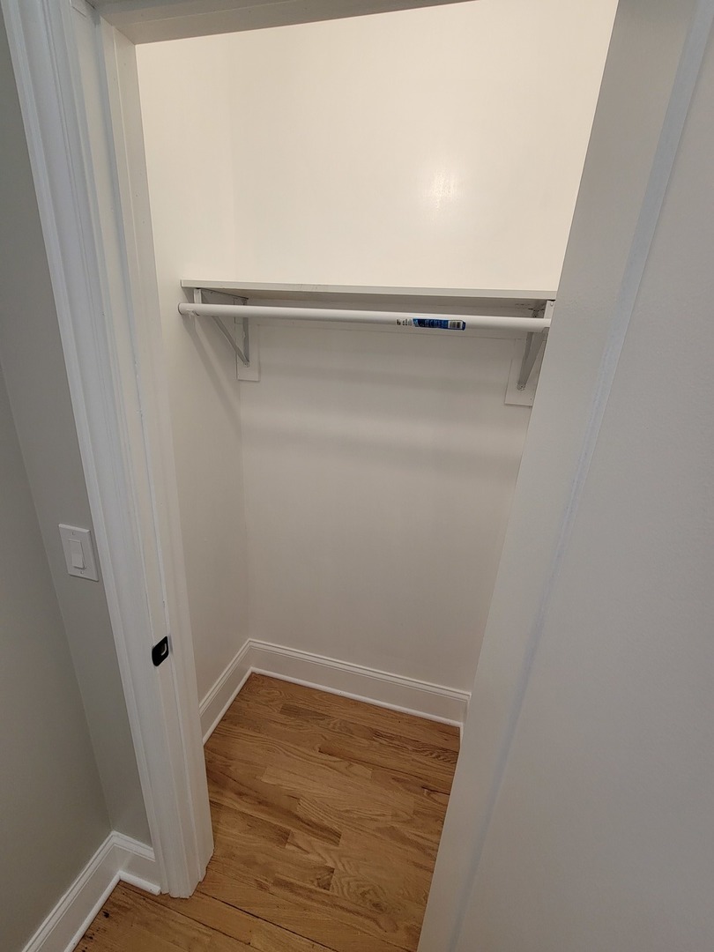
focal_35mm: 13
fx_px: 358
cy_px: 476
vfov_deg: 106.2
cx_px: 357
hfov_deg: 89.9
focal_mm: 2.2
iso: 100
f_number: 2.2
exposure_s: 1/120
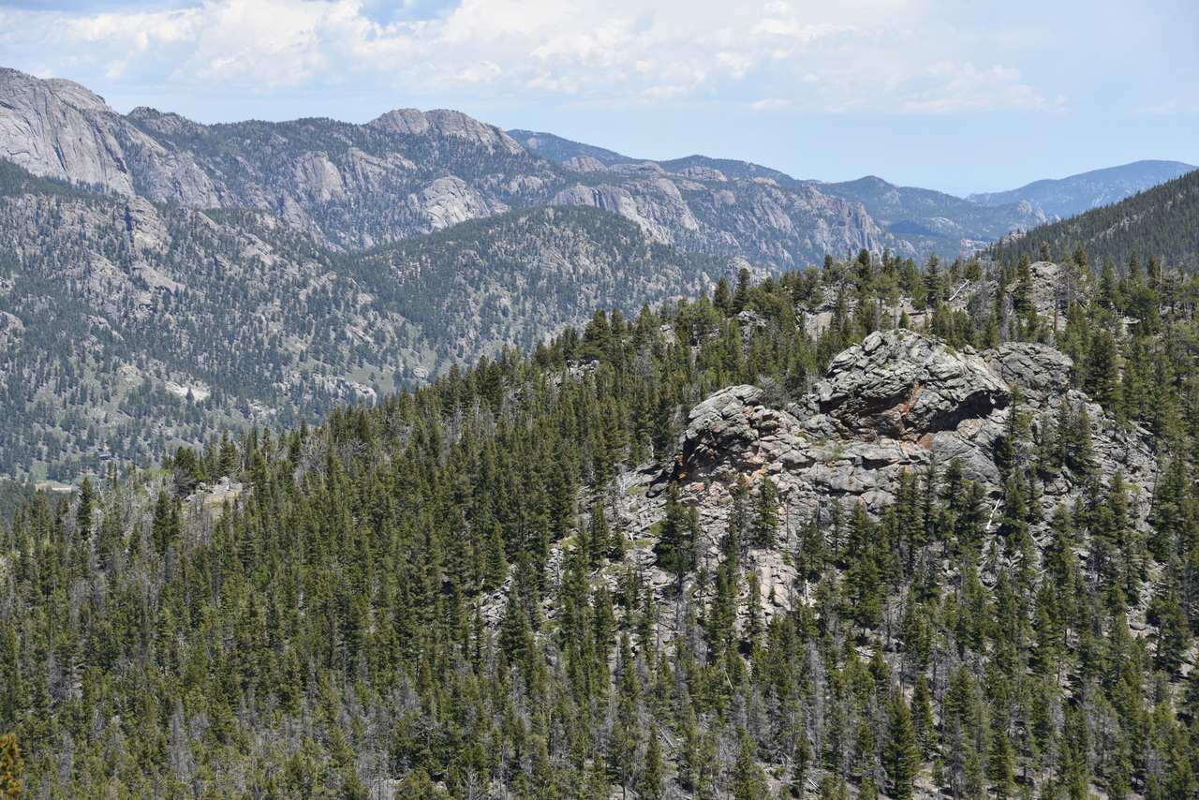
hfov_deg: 20.4
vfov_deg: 13.7
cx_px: 600
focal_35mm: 100
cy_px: 400
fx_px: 3331
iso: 100
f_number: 8
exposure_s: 1/250
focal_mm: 100
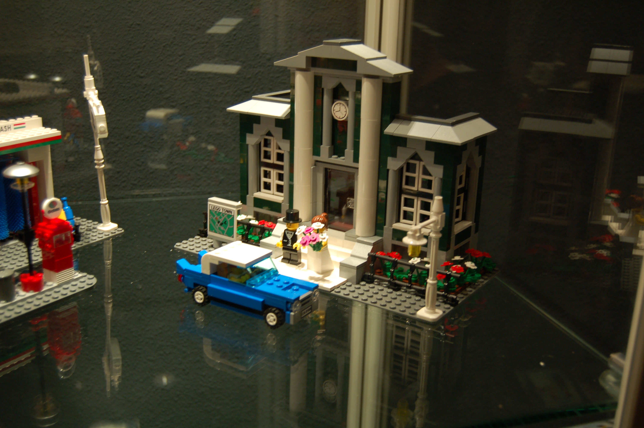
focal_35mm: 39
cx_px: 322
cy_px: 214
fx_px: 697
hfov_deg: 49.6
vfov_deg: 34.1
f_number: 4.2
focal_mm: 26
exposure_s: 1/40
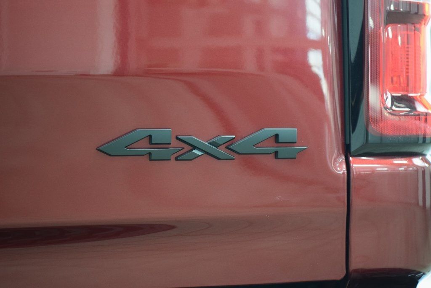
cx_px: 216
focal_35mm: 105
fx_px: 1257
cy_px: 144
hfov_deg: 19.5
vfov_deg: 13.0
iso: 1600
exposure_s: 1/30
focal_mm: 70
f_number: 2.8
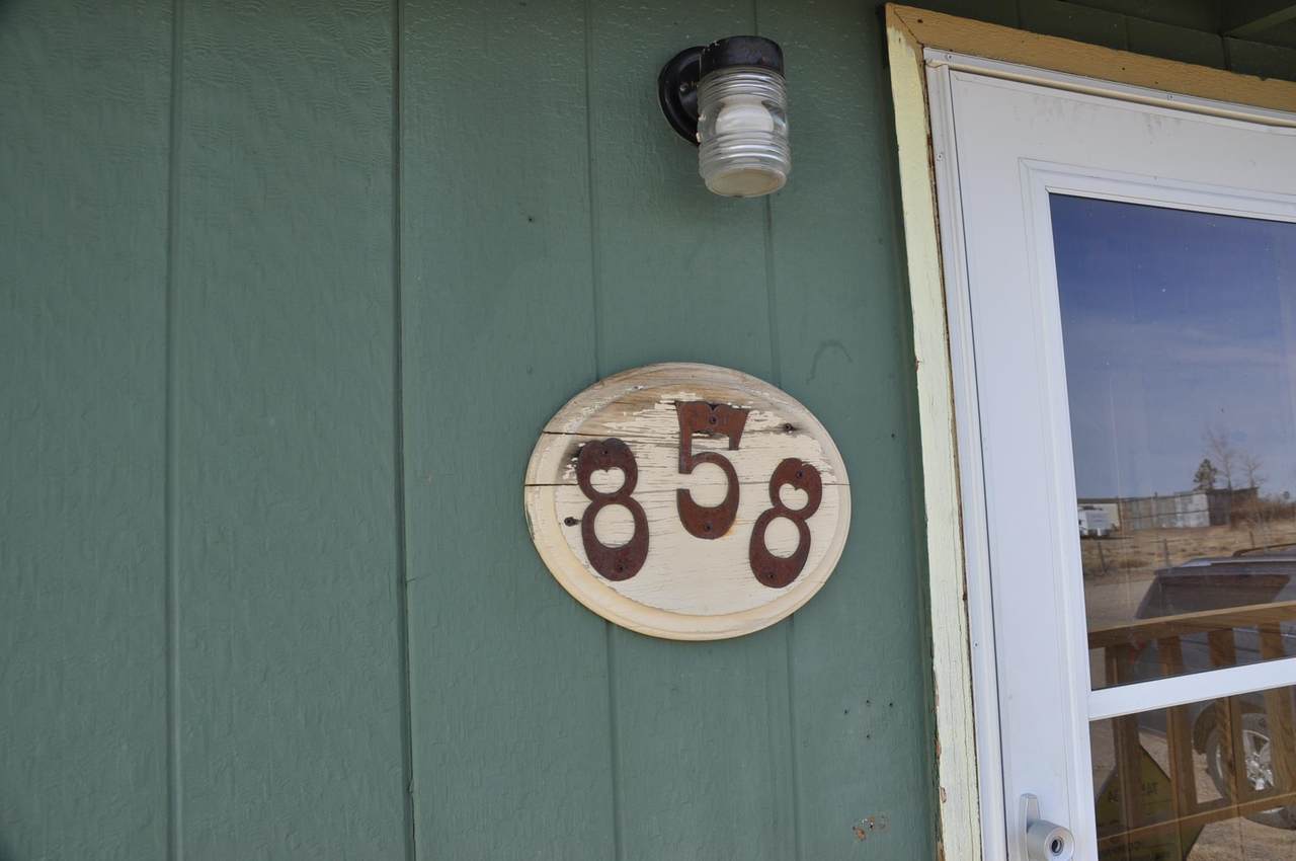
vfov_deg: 47.8
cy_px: 430
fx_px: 971
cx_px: 648
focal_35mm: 27
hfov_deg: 67.4
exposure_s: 1/250
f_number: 8
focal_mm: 18
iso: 200
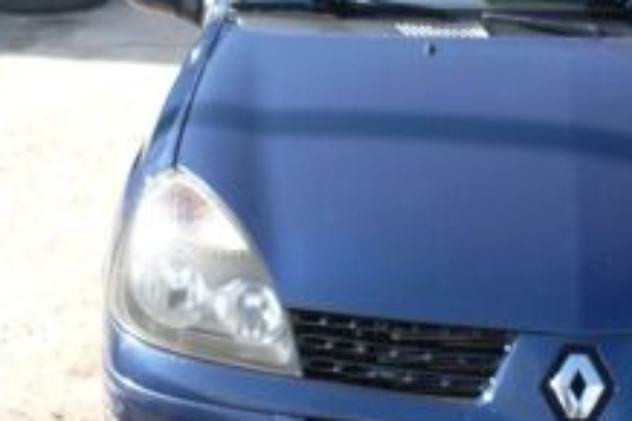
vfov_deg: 15.7
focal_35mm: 87
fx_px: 1526
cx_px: 519
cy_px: 192
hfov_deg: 23.0
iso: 80
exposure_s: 1/350
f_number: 2.8
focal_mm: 6.3
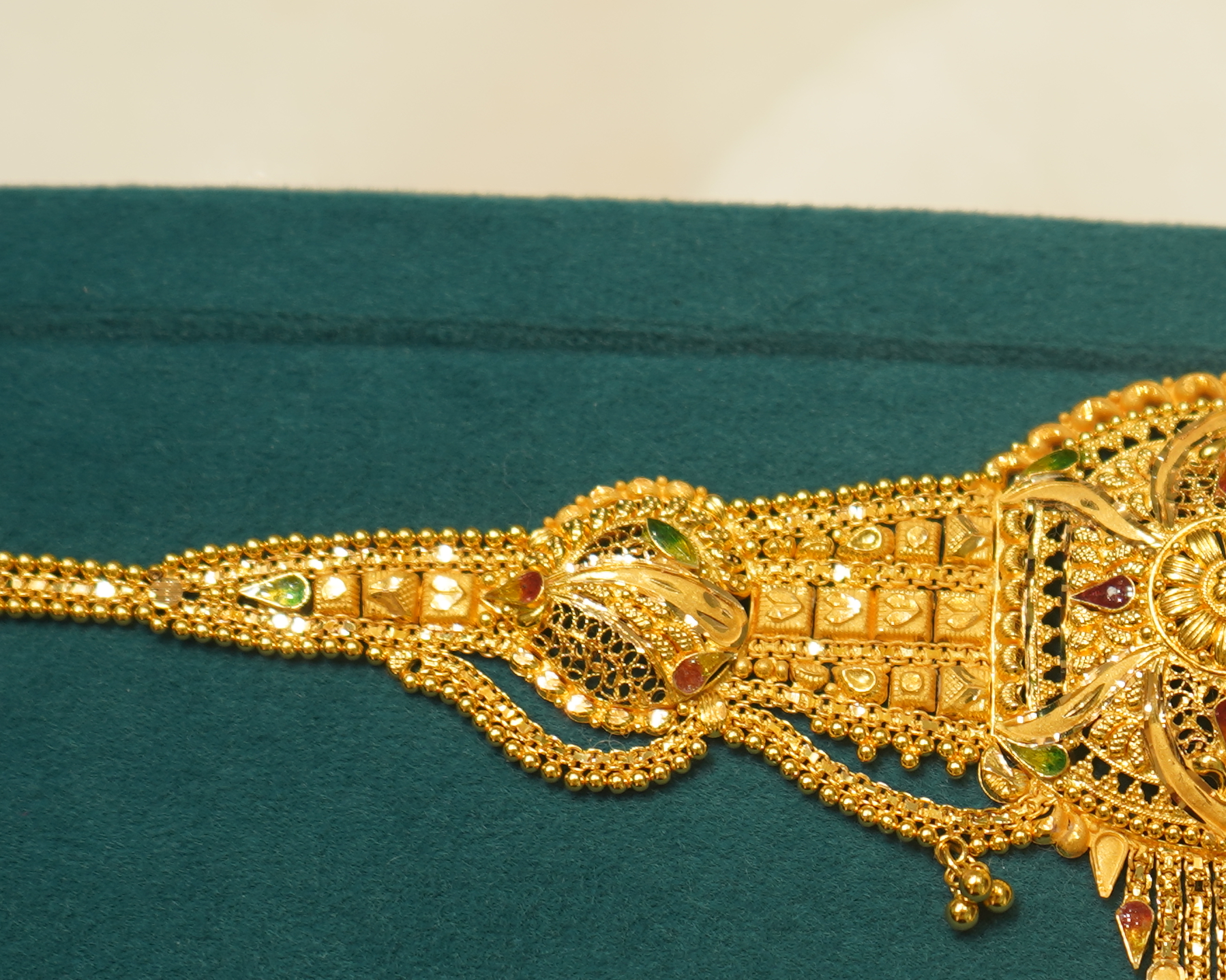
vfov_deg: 12.9
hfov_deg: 15.9
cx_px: 1218
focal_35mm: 119
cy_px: 789
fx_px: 4317
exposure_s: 1/60
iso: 100
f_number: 4.5
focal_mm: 38
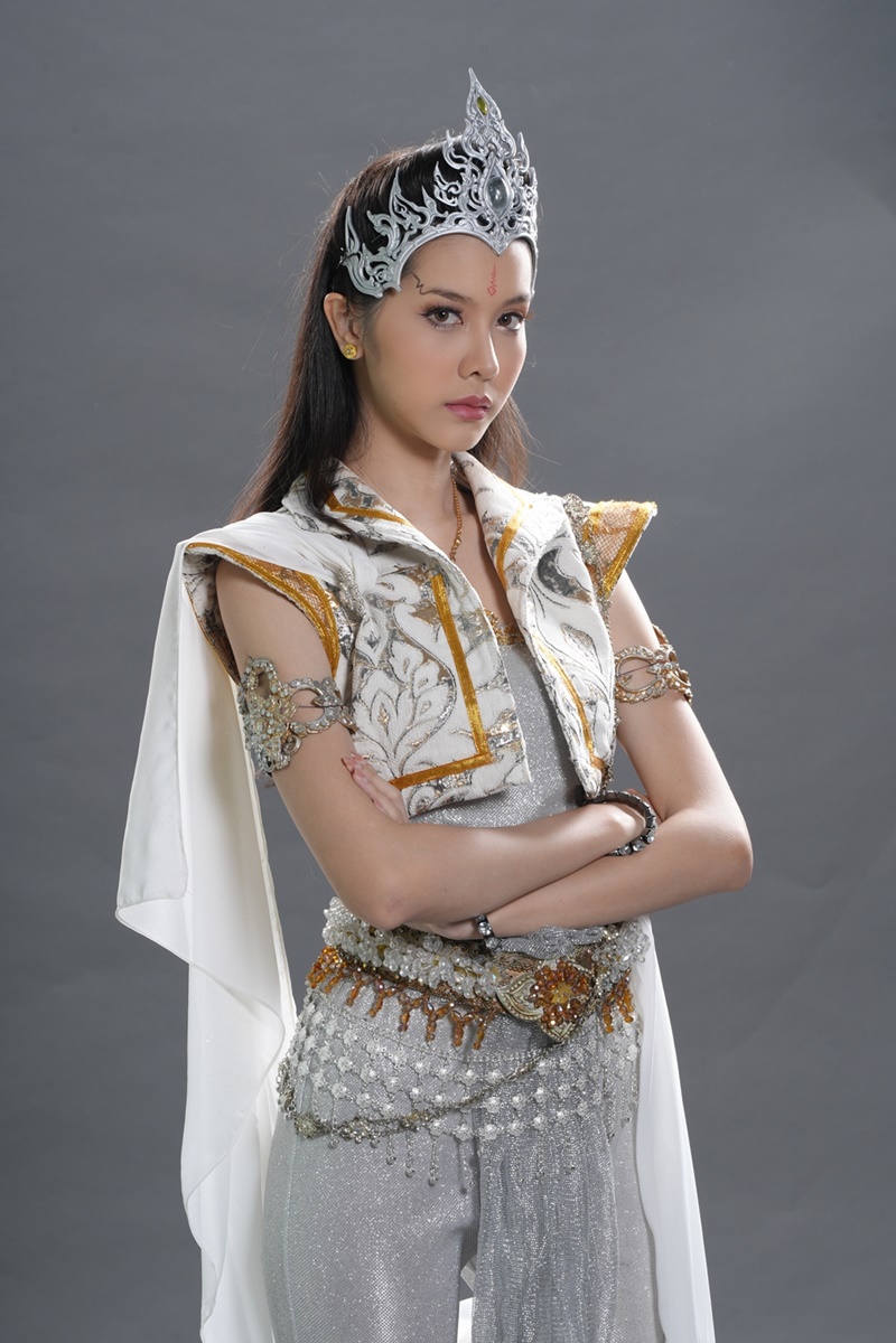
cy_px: 672
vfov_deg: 11.4
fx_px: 6719
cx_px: 448
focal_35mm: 180
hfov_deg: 7.6
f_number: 13
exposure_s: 1/160
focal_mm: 180
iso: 100
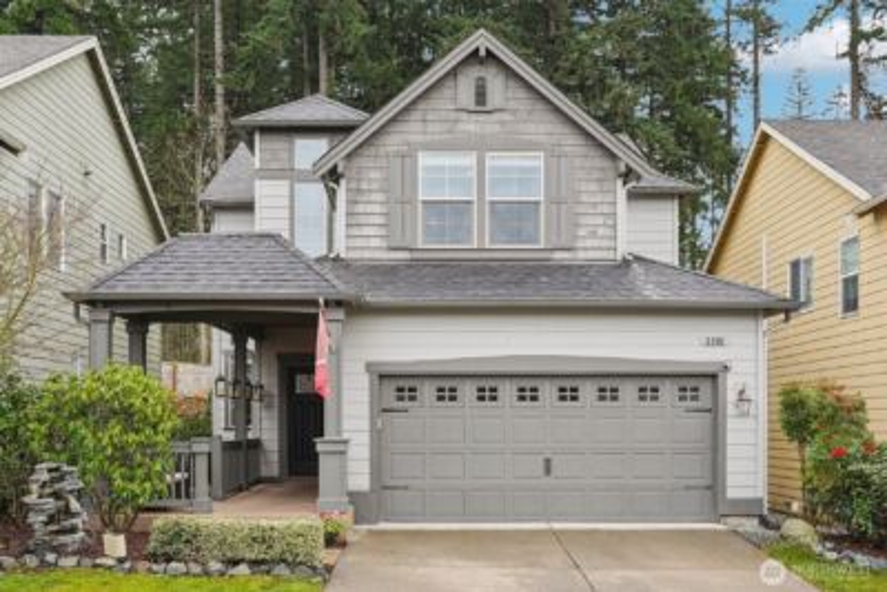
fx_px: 1035
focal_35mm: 42
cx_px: 444
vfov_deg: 31.9
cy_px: 296
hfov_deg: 46.4
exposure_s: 1/125
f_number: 8
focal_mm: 28
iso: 250
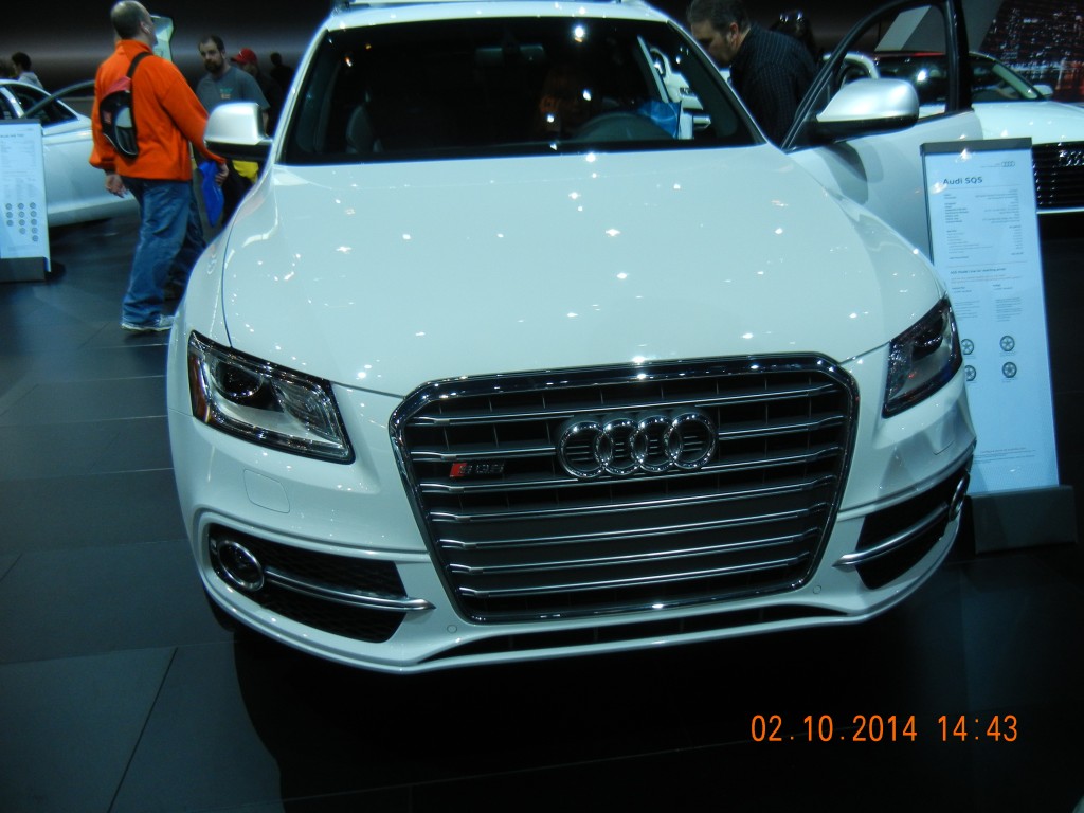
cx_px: 542
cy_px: 406
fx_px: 939
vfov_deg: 46.8
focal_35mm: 30
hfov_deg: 60.0
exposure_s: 1/116
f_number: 3.5
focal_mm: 5.4
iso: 268
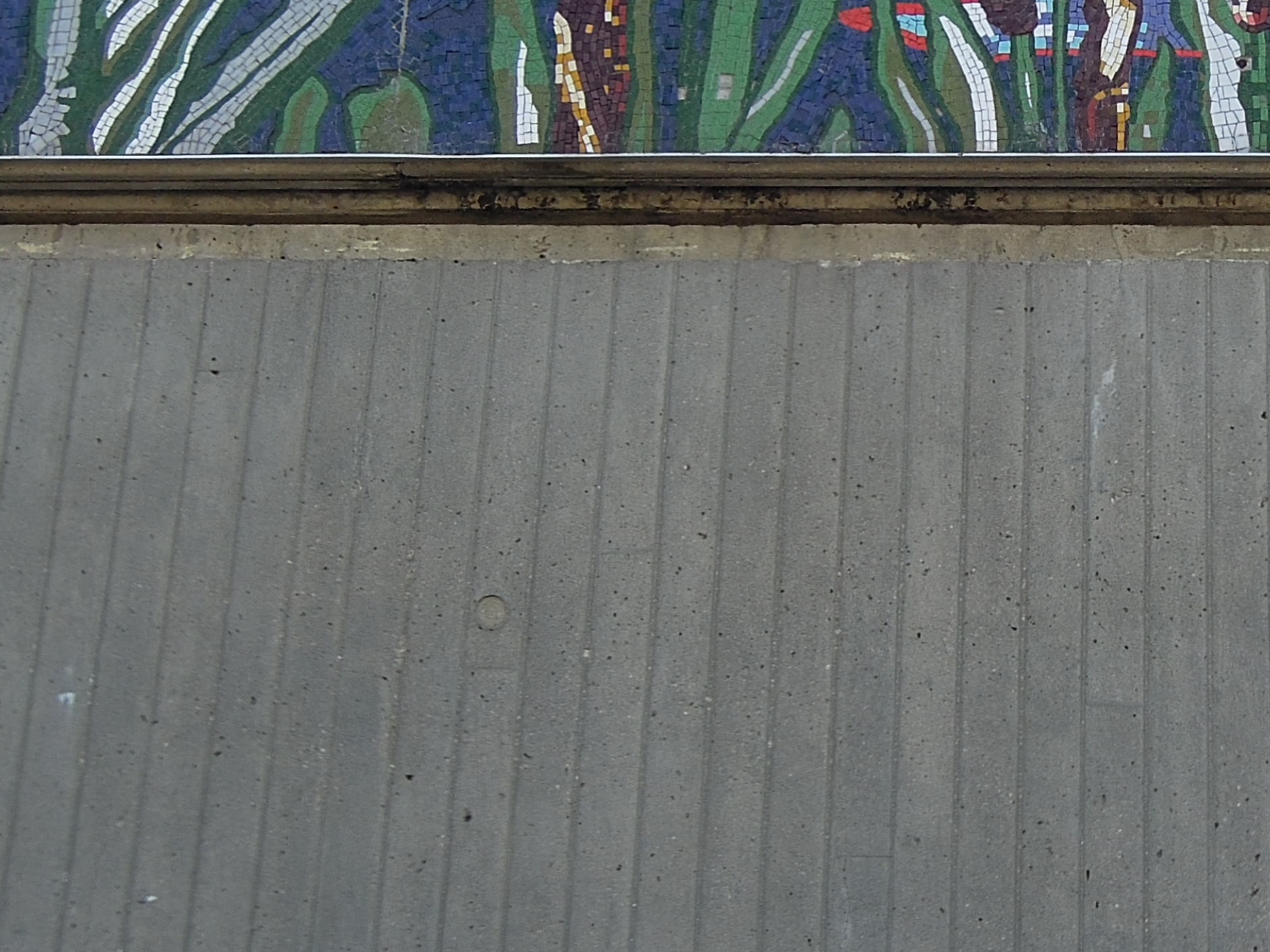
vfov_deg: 19.5
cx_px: 1097
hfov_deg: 25.3
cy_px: 241
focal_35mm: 75
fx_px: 2751
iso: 160
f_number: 3.2
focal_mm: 6.3
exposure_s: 1/500
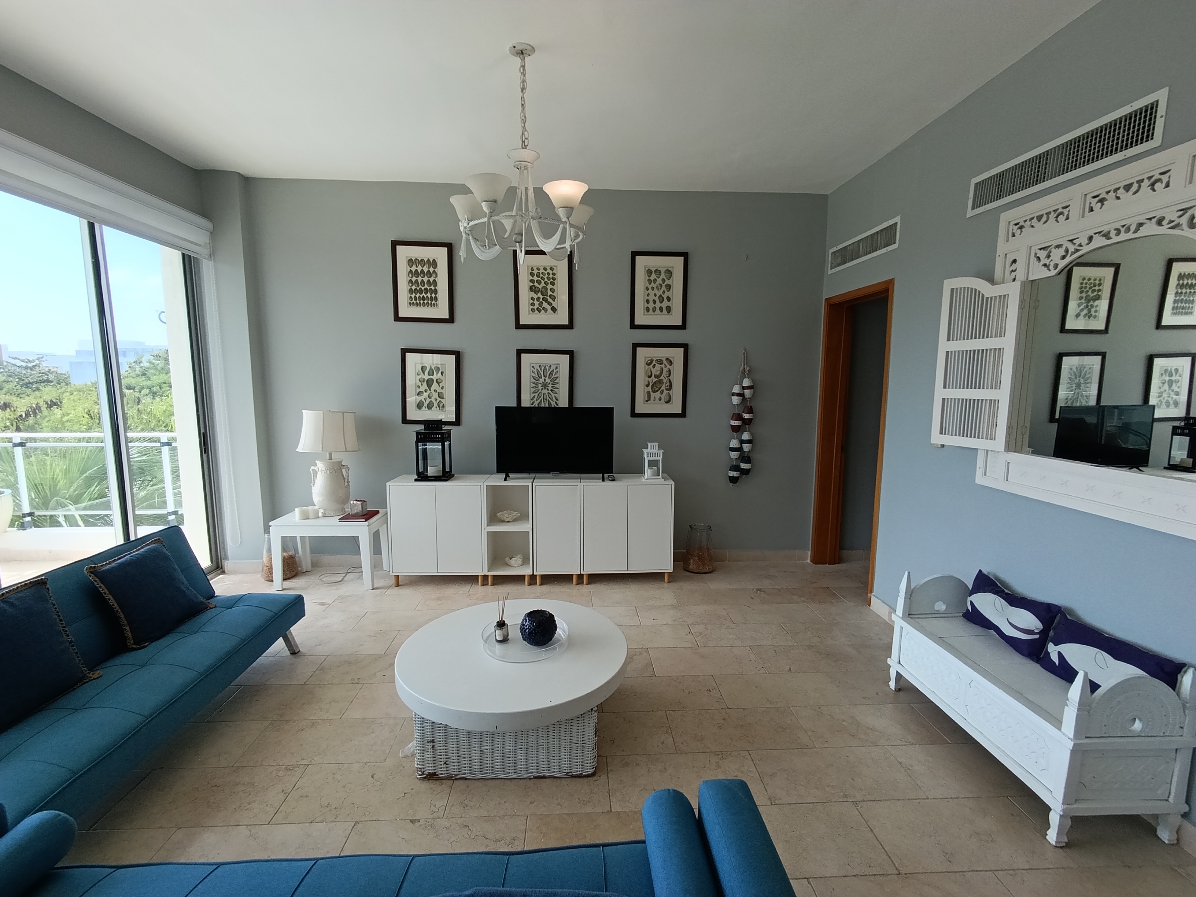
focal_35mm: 16
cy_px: 448
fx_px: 553
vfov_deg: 78.1
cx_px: 598
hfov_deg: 94.5
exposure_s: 1/144
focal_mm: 1.65
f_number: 2.2
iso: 50
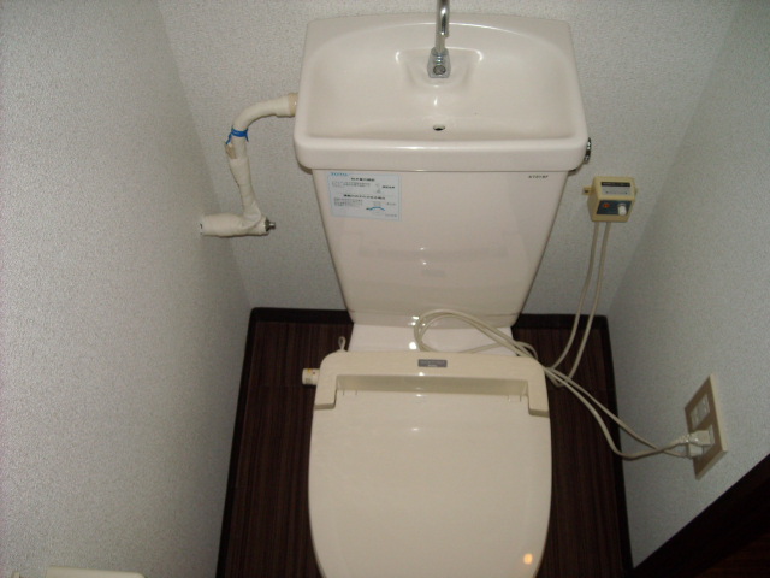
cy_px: 289
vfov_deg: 40.7
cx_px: 385
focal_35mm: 35
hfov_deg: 52.6
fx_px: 779
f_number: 2.8
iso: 200
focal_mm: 5.7
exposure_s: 1/60
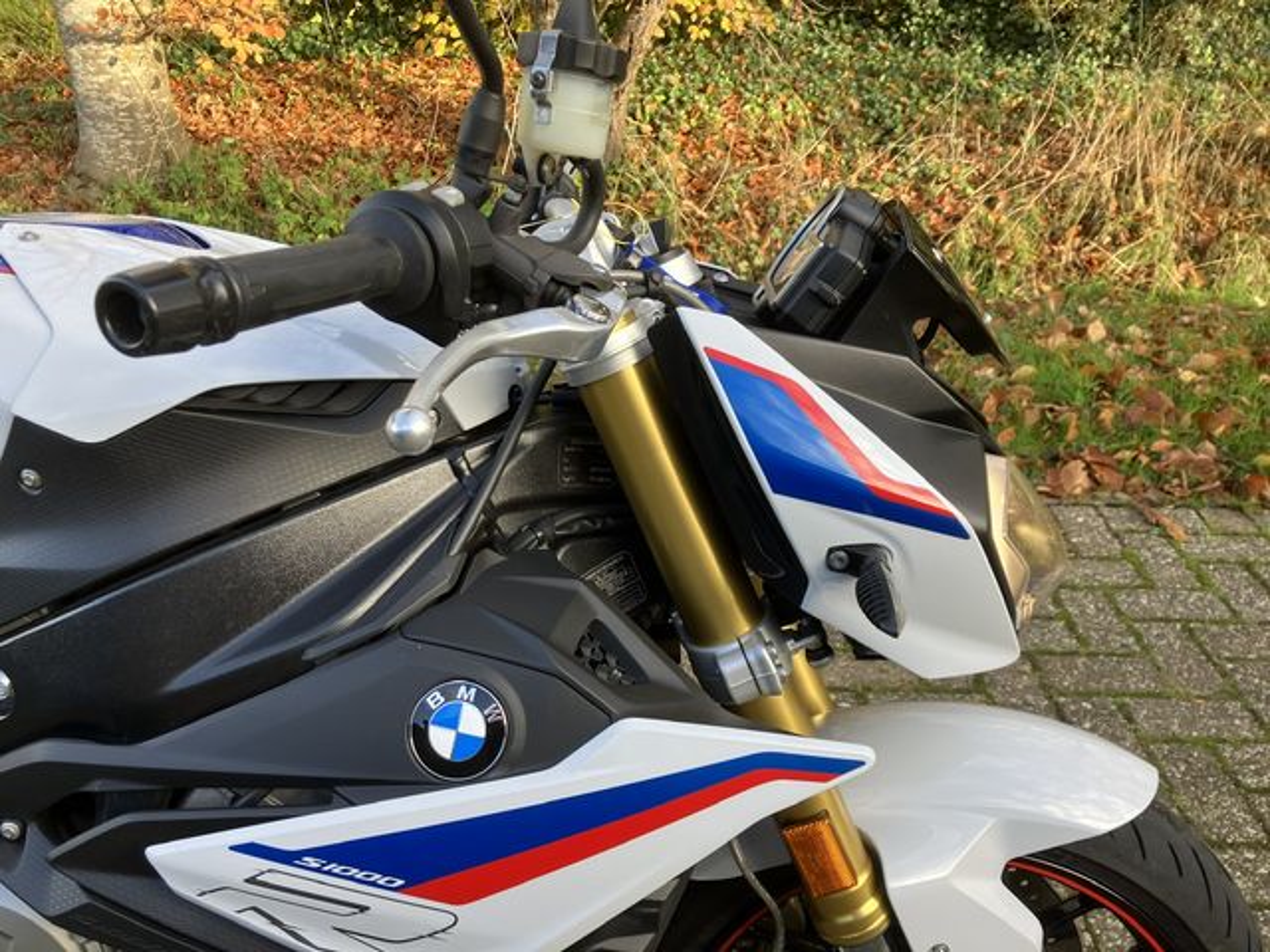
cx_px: 635
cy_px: 476
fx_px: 1027
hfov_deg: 63.4
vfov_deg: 49.7
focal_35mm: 28
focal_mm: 3.99
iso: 20
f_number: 1.8
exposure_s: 1/133
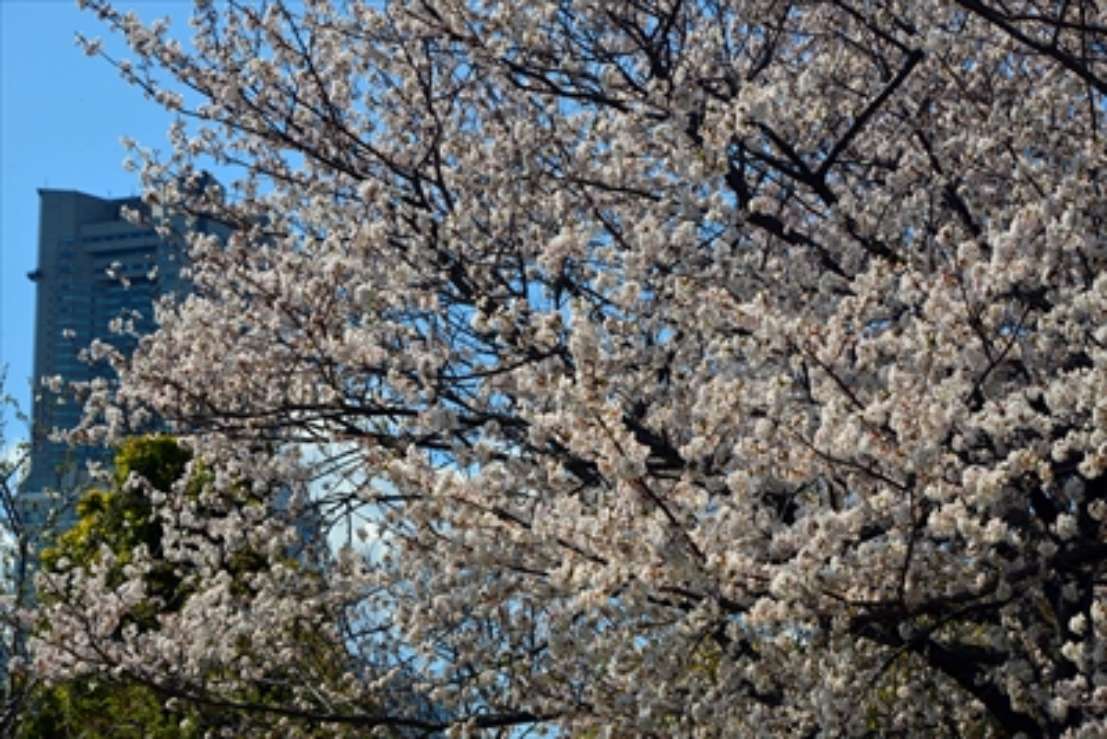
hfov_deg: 19.4
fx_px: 3230
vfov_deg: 13.1
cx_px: 554
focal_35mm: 105
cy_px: 370
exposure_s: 1/640
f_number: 13
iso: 400
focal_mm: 105
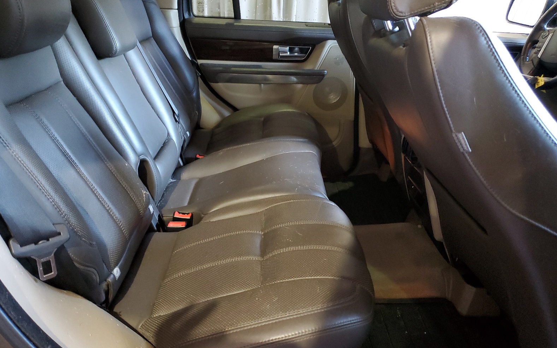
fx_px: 425
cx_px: 277
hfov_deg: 66.5
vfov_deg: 44.4
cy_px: 153
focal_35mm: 28
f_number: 1.5
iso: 307
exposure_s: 1/17
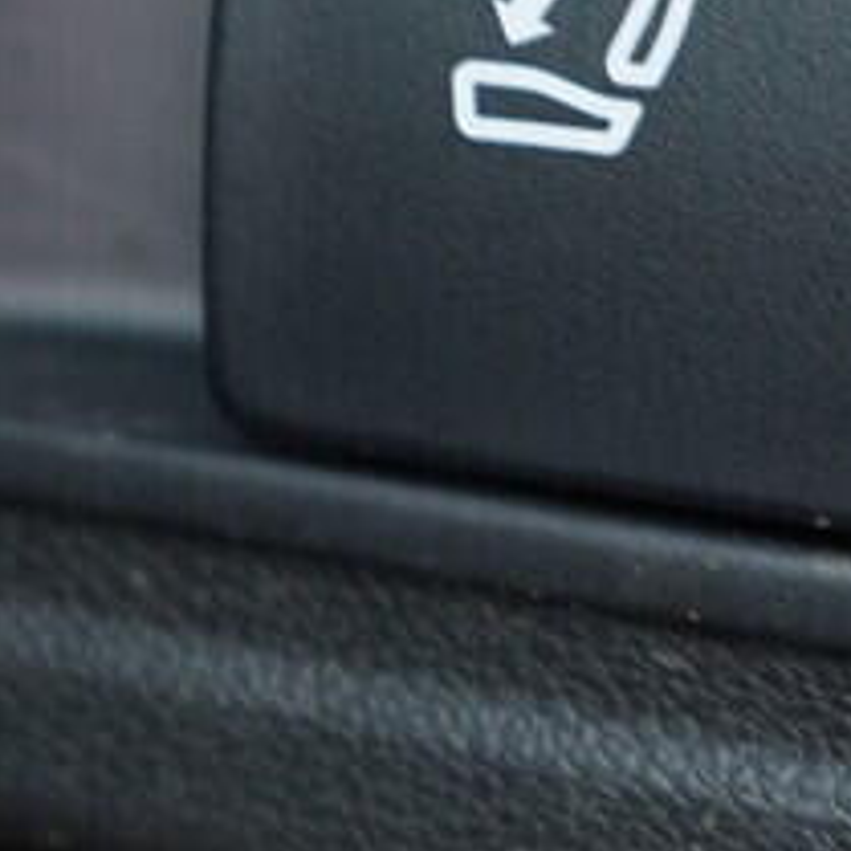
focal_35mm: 150
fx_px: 4172
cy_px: 169
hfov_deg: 11.6
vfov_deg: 11.6
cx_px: 375
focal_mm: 24
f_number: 2.8
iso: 500
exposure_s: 1/40
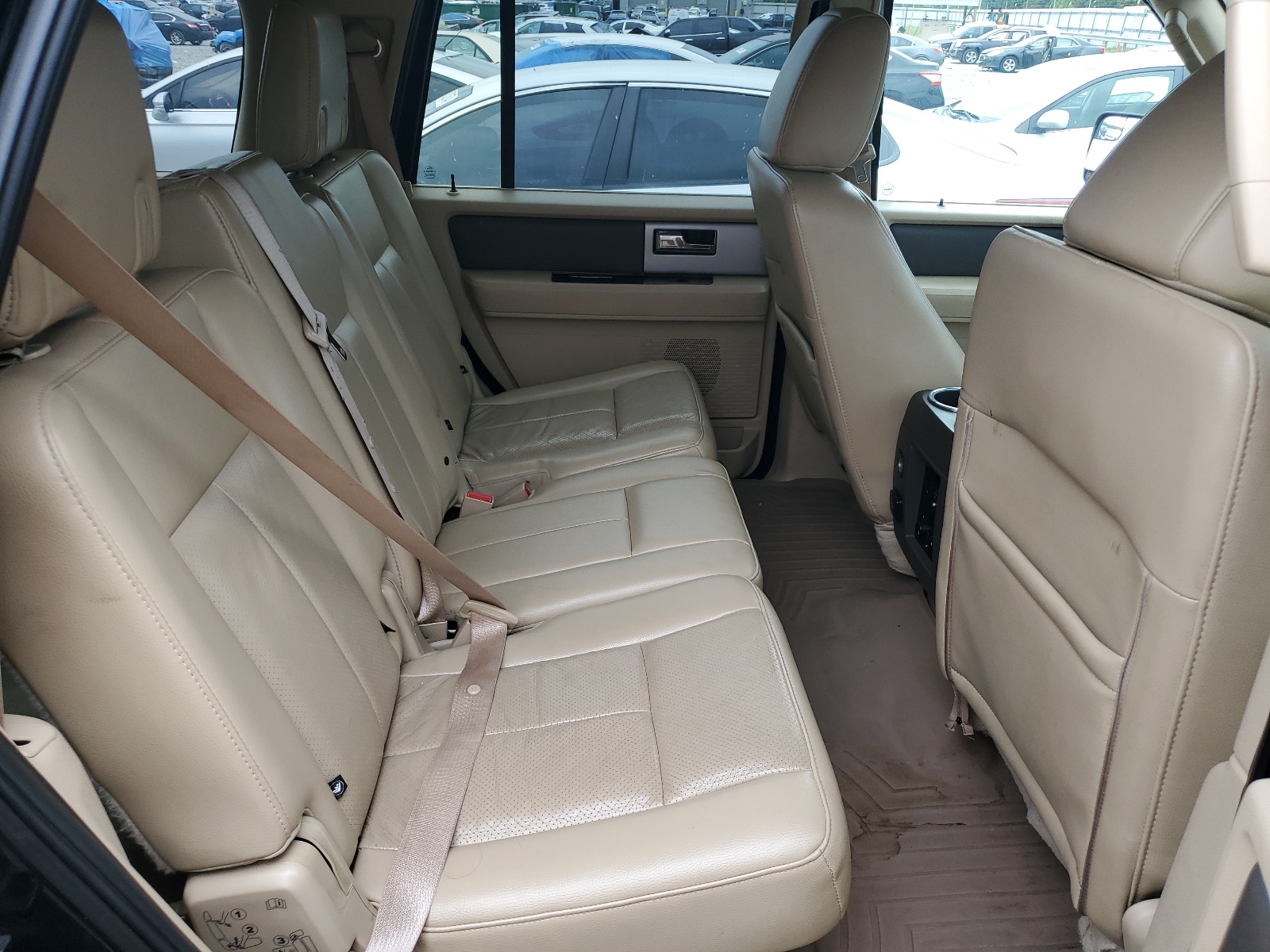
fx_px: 954
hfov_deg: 67.3
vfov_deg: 53.1
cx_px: 635
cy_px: 476
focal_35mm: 26
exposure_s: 1/278
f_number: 1.5
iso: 50
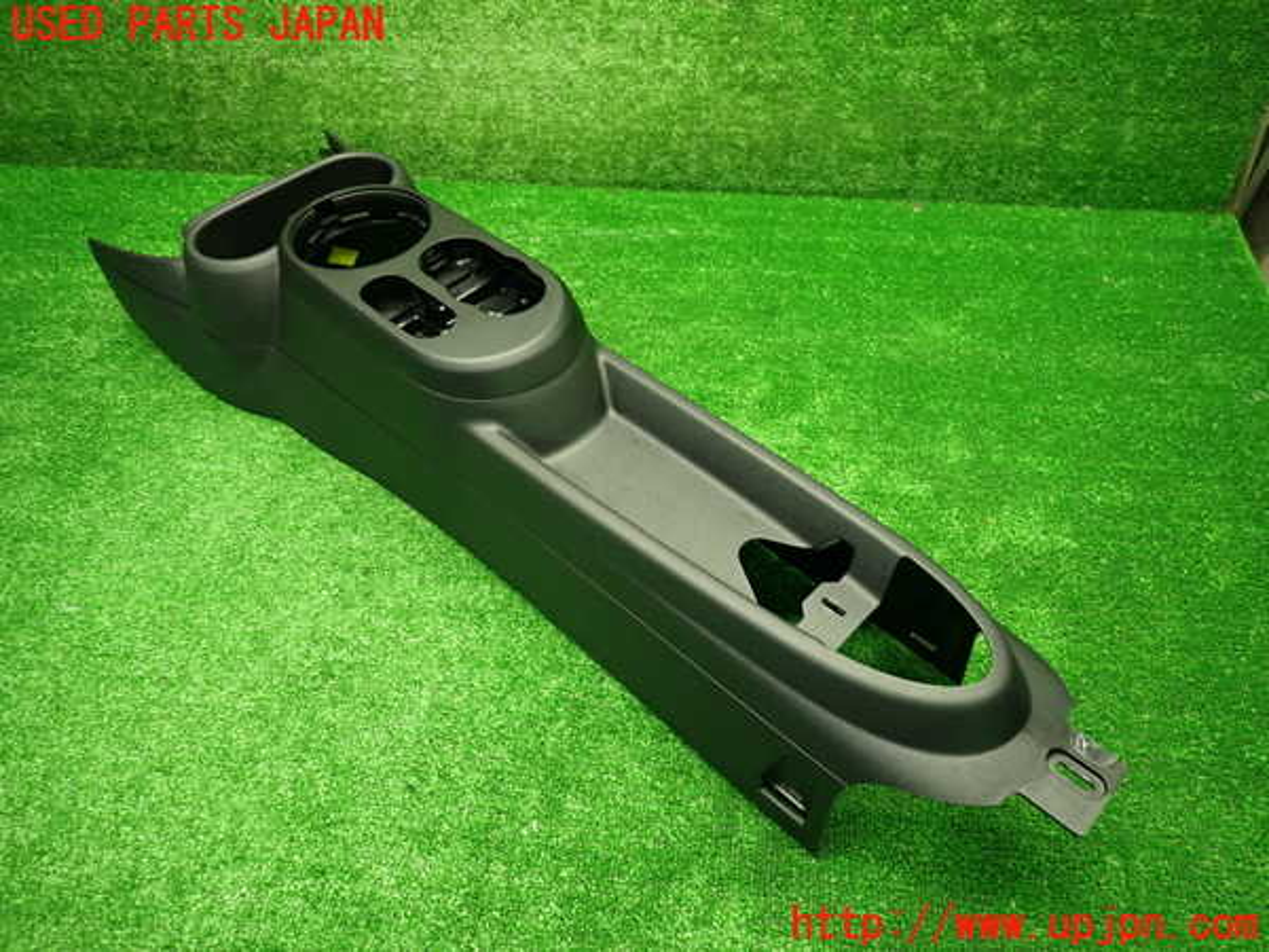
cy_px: 476
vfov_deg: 54.9
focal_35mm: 25
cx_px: 634
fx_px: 916
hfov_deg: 69.4
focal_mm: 4.5
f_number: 2
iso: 250
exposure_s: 1/30
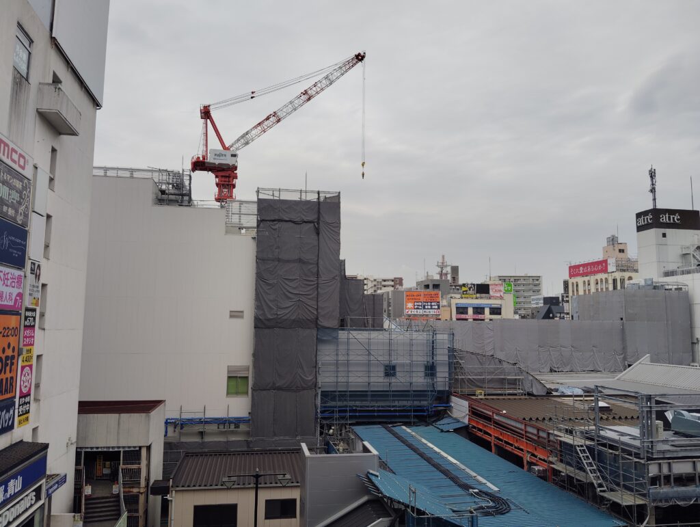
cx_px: 350
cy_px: 264
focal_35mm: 28
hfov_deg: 63.4
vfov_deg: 49.9
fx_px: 567
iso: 50
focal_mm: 4.22
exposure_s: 1/586
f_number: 1.8
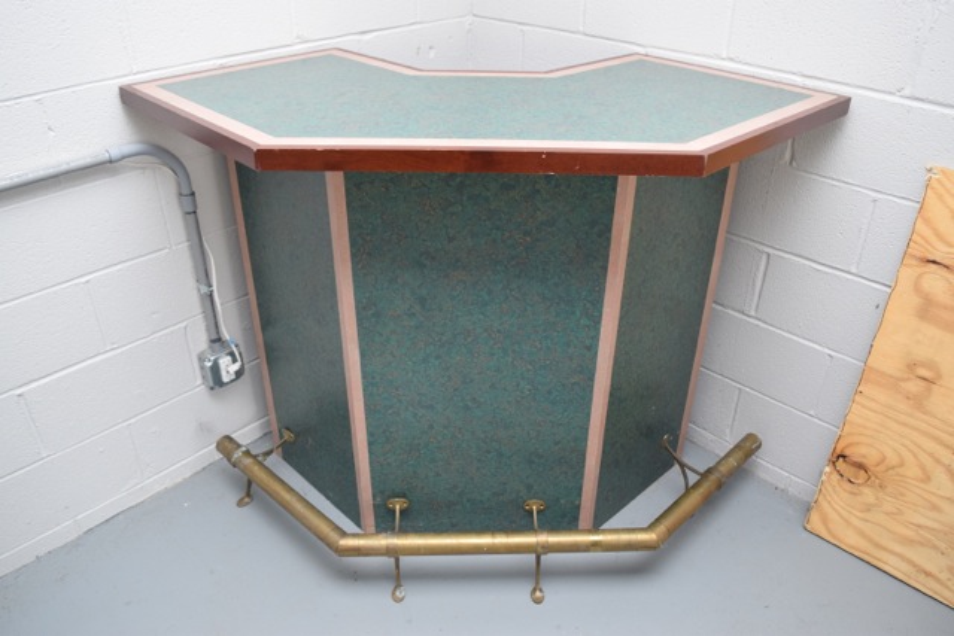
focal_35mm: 27
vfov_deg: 48.0
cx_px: 477
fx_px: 716
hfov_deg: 67.4
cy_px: 318
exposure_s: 1/125
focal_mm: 18
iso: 800
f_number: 4.5
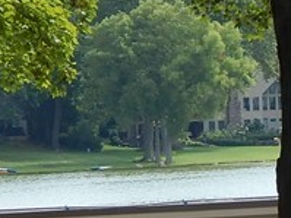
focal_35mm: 386
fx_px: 3243
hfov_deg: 5.0
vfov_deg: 3.8
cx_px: 665
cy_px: 42
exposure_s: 1/400
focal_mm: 13.5
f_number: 4.2
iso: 125
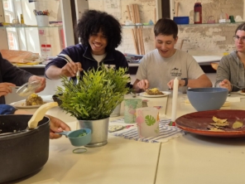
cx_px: 182
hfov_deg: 43.4
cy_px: 120
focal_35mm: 42
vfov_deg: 34.1
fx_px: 297
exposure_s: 1/100
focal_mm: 5.4
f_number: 1.8
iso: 100
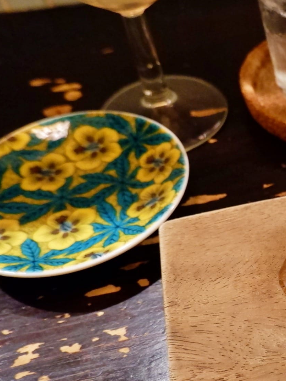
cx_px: 375
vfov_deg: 37.5
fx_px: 562
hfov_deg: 24.7
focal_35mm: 51
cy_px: 193
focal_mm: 15
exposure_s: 1/18
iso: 3200
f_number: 4
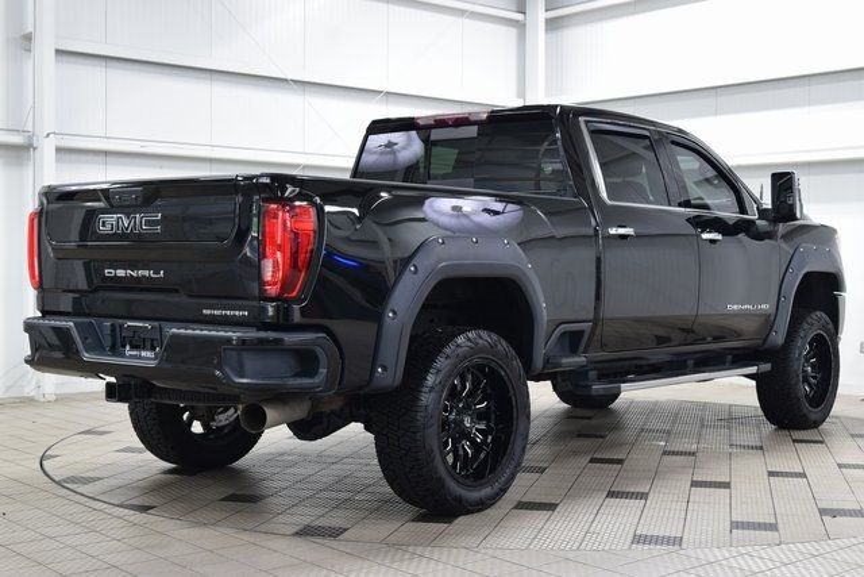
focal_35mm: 51
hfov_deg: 38.9
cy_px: 288
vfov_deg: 26.5
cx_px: 432
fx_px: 1224
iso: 800
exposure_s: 1/15
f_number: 6.3
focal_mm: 34
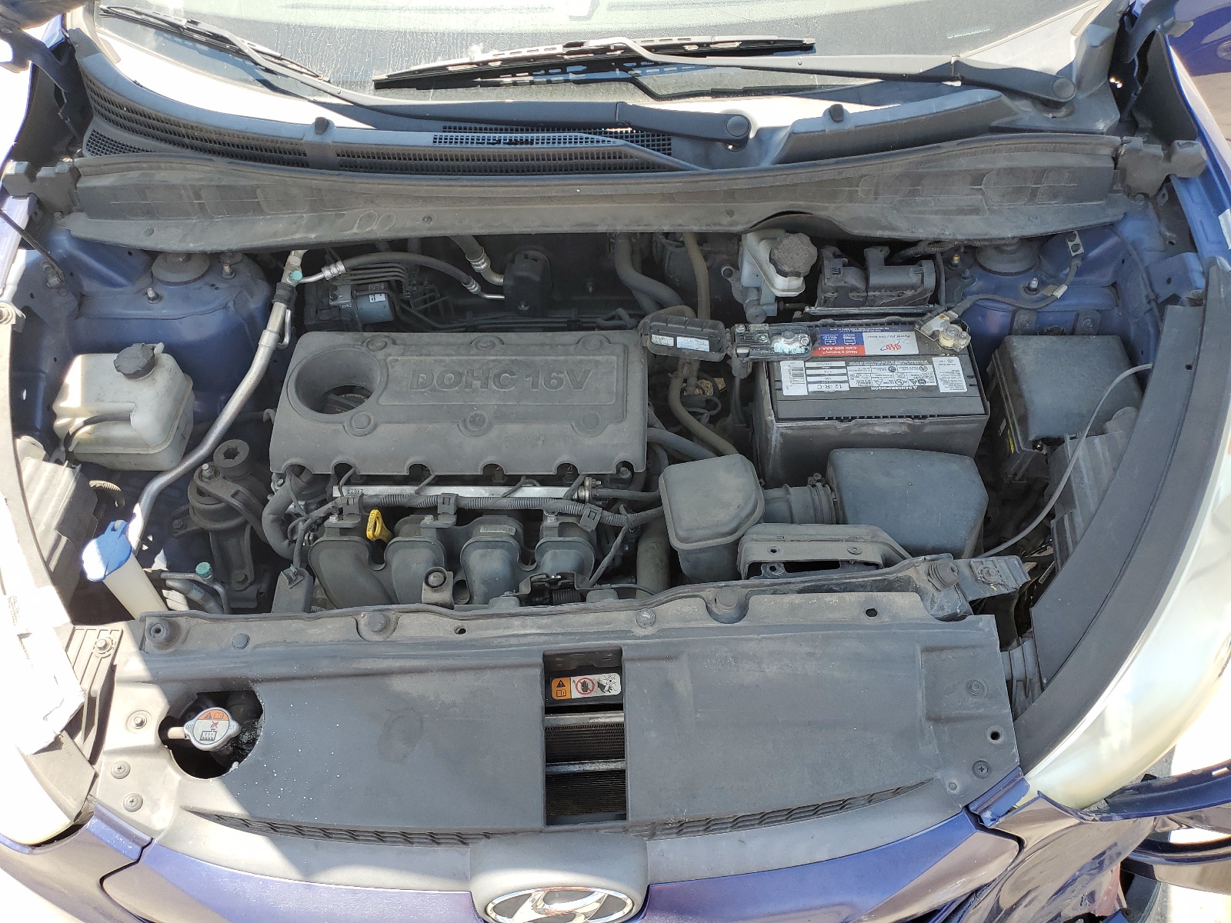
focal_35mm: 26
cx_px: 616
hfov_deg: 67.3
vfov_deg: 53.1
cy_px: 462
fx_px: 925
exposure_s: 1/556
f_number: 1.5
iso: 50
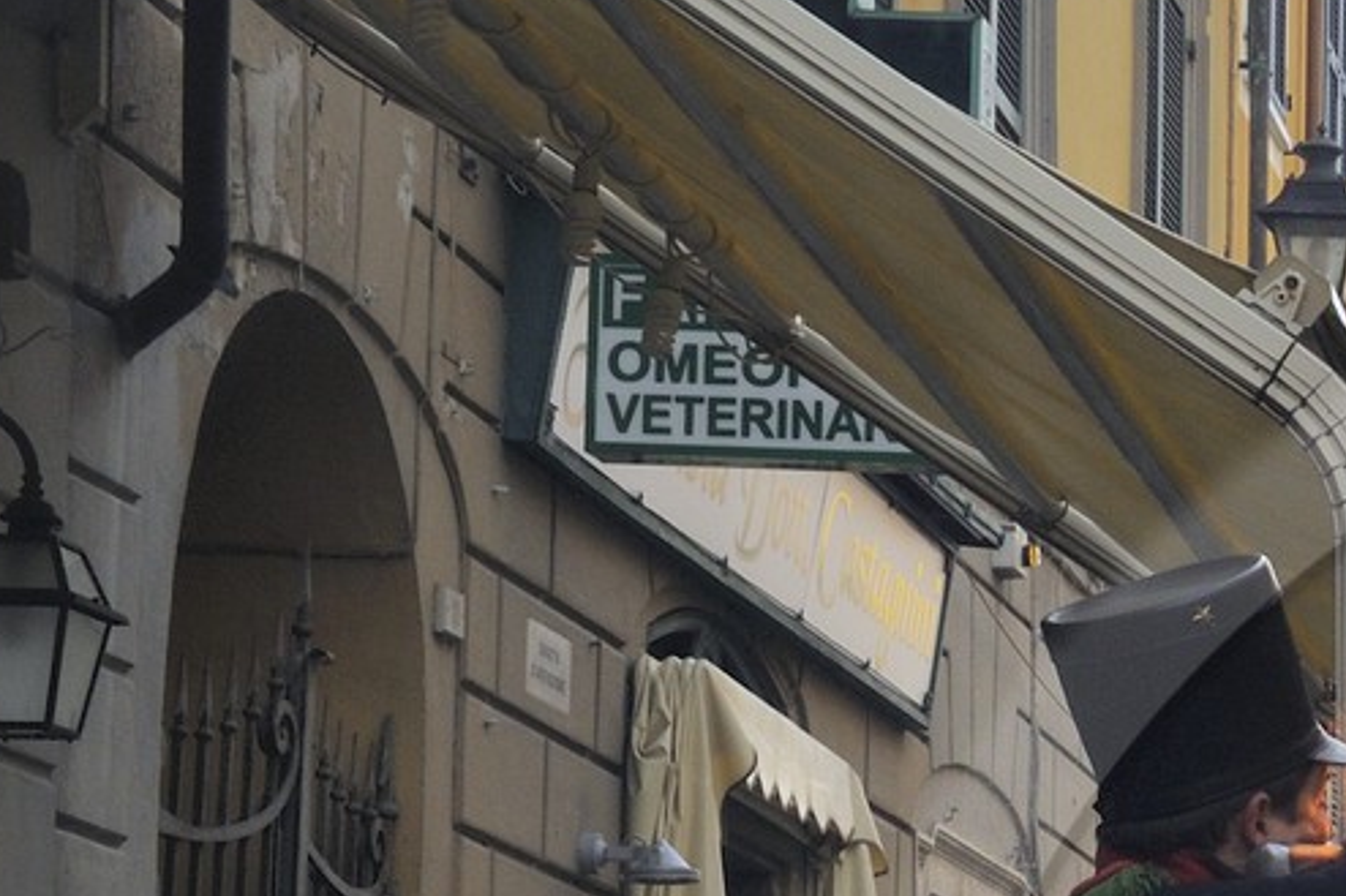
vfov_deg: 10.7
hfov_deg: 15.5
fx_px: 4597
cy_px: 1367
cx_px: 1921
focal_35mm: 123
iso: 800
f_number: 14
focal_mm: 38
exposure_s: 1/125
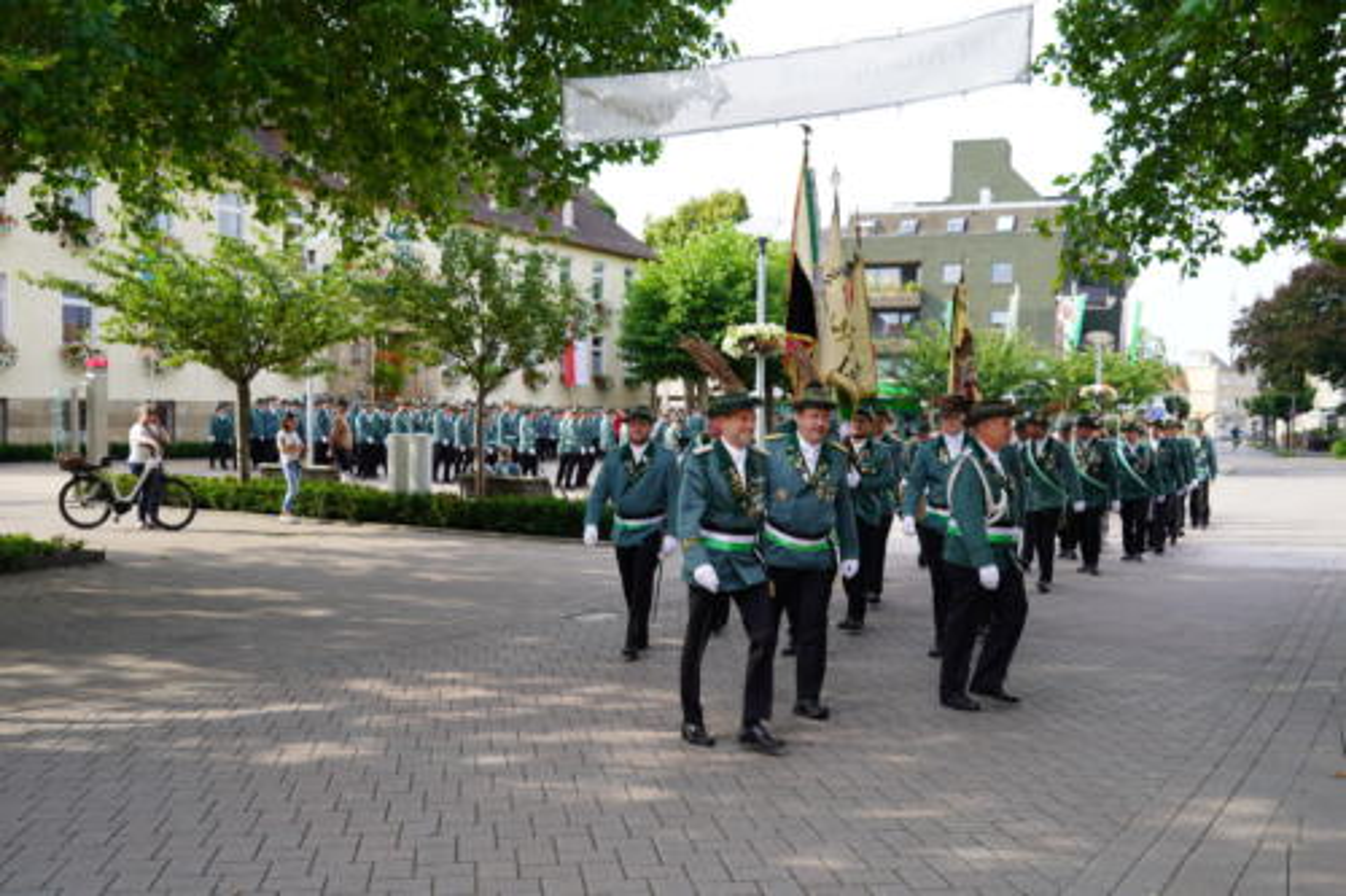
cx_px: 673
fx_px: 1308
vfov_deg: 37.8
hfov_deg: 54.5
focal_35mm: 35
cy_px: 448
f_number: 5
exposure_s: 1/125
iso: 100
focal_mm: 35
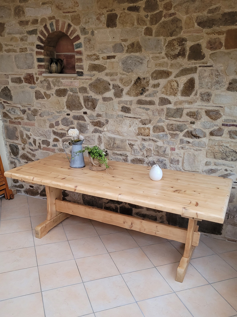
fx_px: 237
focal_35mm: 26
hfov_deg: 53.1
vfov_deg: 67.3
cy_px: 158
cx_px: 118
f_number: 1.8
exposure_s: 1/100
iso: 320
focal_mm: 5.4
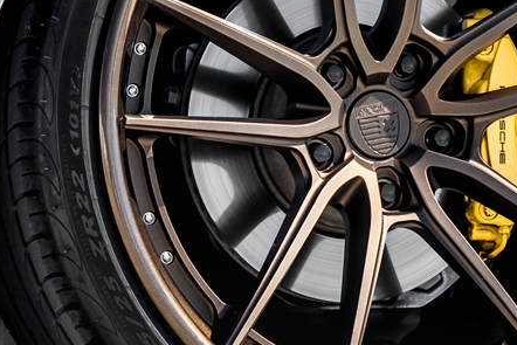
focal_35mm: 200
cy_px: -104
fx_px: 2873
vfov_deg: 6.8
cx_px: 435
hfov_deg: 10.2
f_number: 5
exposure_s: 1/200
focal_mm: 46
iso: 80
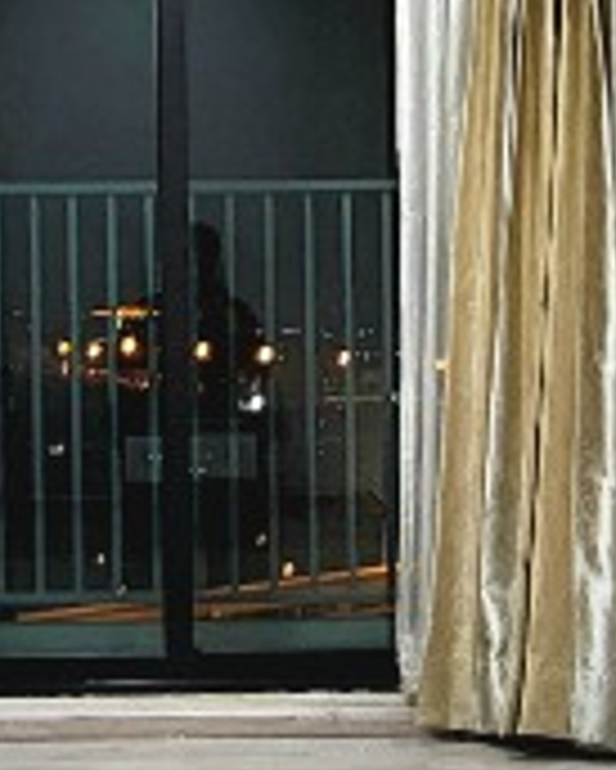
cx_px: 153
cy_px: 320
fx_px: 1685
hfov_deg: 20.6
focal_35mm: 74
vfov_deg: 25.7
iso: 320
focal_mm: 2.2
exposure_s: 1/33
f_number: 2.2
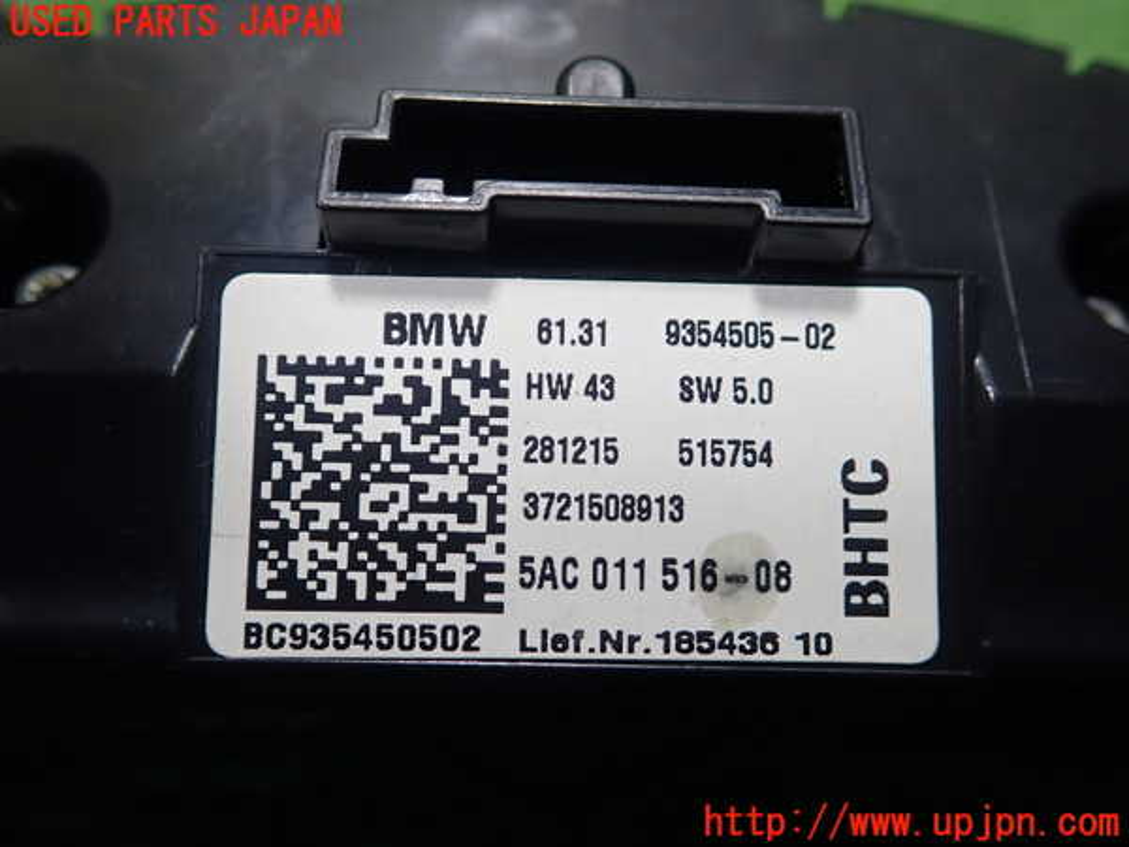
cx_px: 564
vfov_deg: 46.8
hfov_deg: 60.0
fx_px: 978
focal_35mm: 30
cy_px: 424
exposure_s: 1/125
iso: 250
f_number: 2.3
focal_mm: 5.5
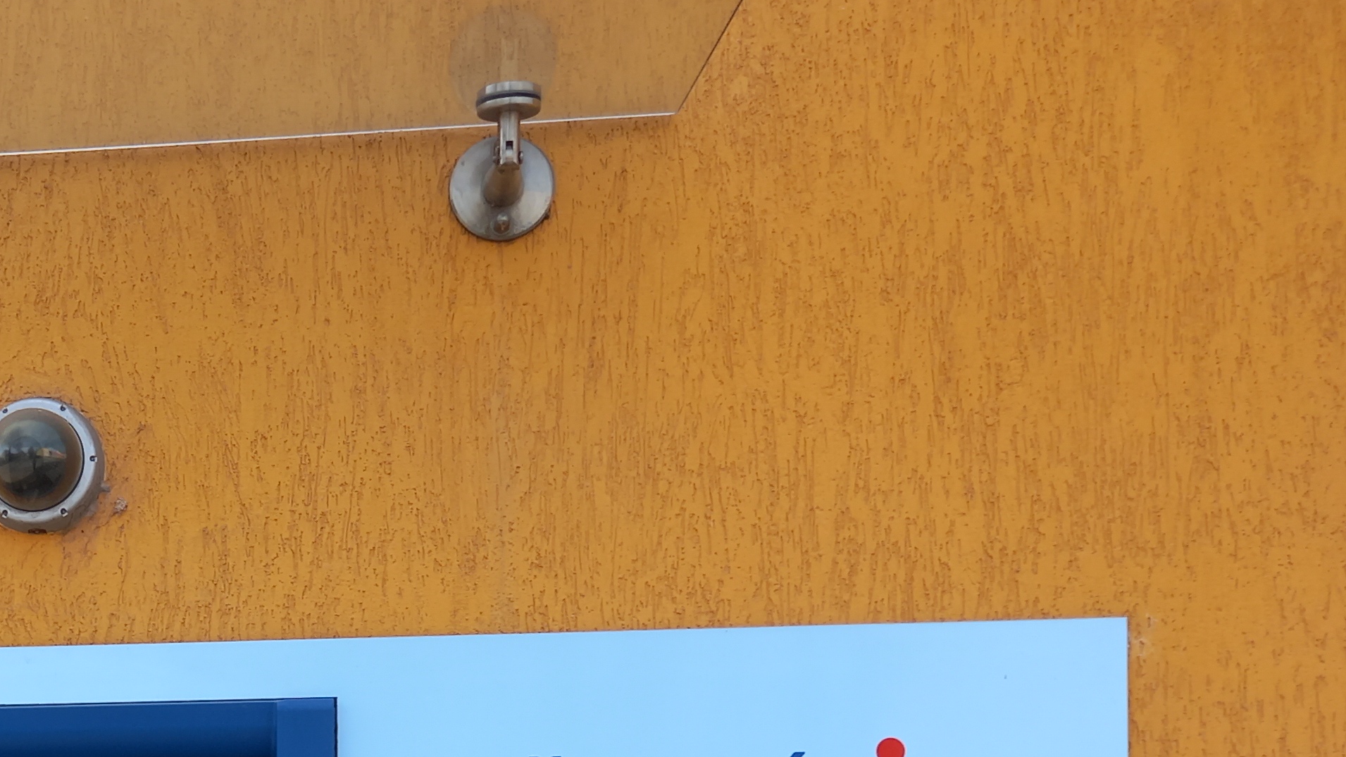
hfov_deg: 33.9
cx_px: 45
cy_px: 946
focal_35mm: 57
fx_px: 2034
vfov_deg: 19.6
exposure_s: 1/219
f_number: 2
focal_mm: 4.6
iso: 25
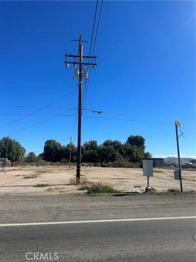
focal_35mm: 24
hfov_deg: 56.8
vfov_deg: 71.6
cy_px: 131
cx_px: 98
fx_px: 181
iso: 80
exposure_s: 1/7042
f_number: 1.78
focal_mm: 6.86
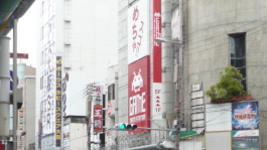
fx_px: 651
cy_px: 147
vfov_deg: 13.0
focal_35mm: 92
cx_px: 166
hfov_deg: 23.1
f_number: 2.8
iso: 100
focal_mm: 4.4
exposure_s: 1/640
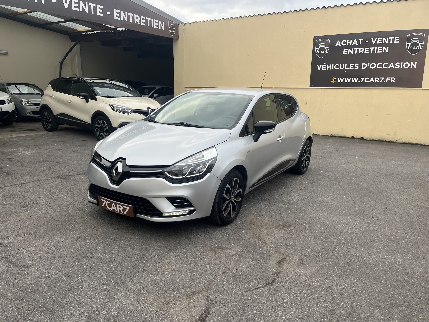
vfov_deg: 53.1
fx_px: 322
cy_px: 161
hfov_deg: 67.3
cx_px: 214
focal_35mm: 26
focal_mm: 5.1
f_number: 1.6
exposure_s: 1/621
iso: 50
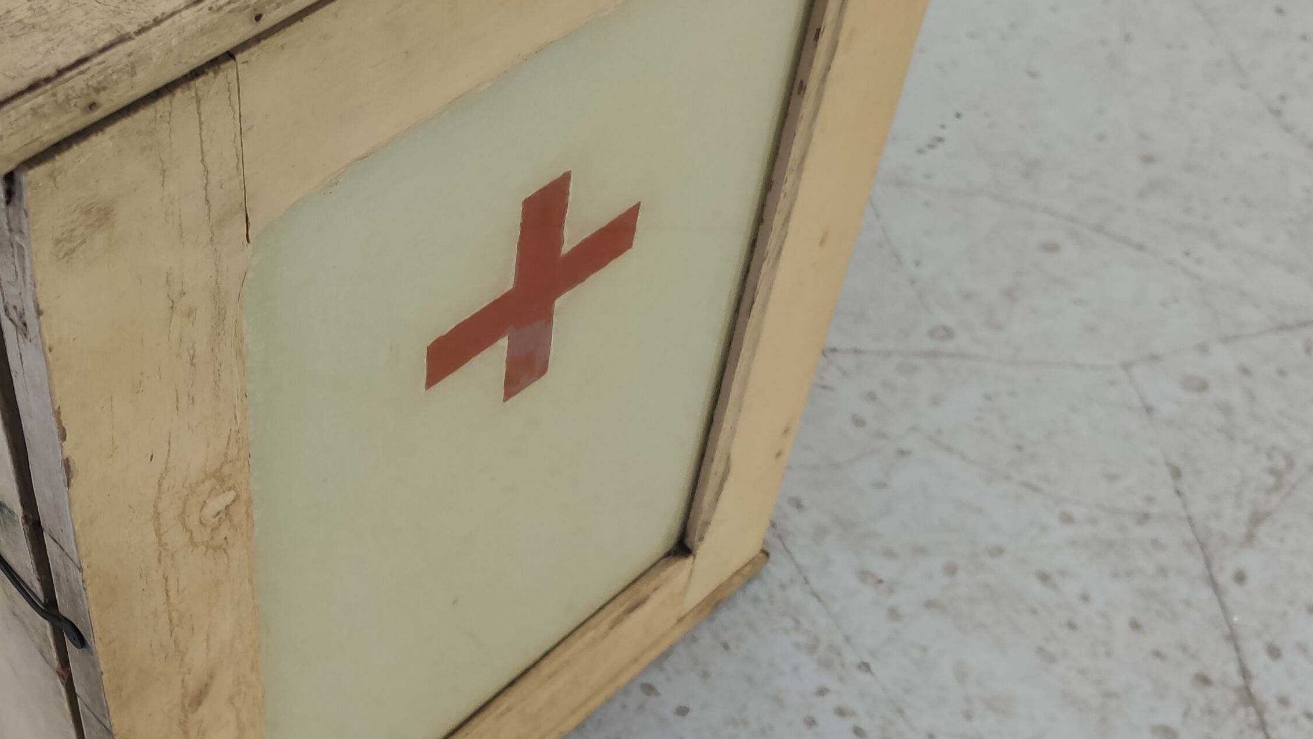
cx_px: 322
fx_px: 1741
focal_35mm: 50
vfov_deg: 23.9
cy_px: 254
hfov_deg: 40.1
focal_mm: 4.75
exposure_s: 1/100
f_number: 1.75
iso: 205
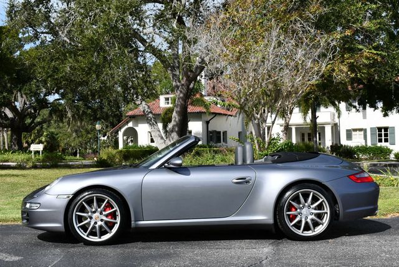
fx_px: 577
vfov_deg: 26.0
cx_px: 200
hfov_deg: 38.2
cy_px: 134
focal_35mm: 52
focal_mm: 26
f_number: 9
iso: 100
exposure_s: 1/320
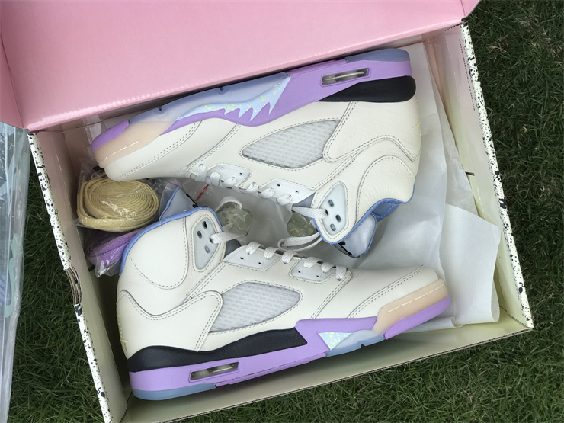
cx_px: 282
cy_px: 212
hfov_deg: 33.8
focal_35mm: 57
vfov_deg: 25.7
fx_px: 929
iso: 20
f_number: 2.8
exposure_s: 1/381
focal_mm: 6.6
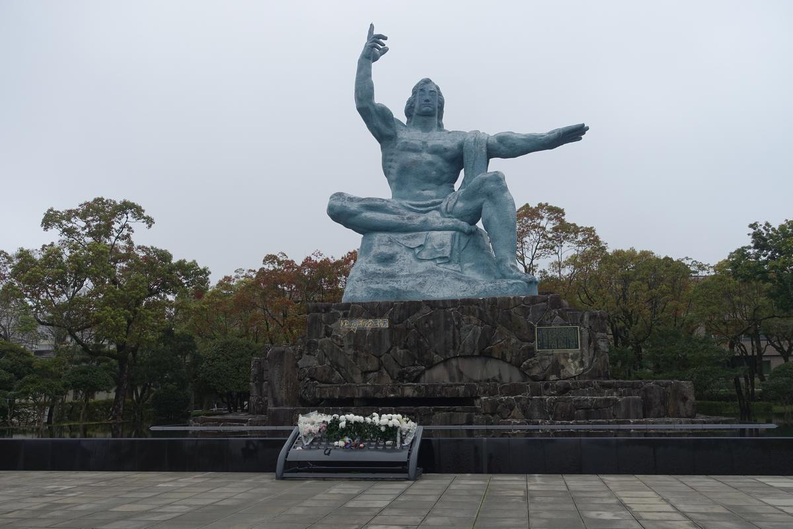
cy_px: 264
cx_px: 396
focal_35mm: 34
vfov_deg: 38.9
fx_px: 749
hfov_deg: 55.8
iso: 125
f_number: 4
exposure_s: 1/80
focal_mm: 12.35
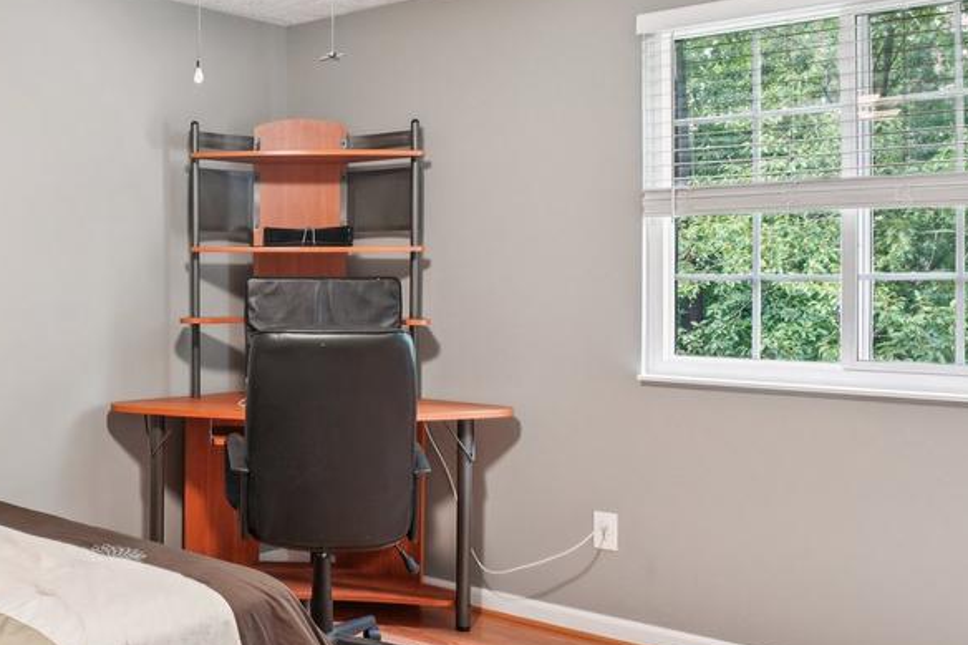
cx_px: 141
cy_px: 322
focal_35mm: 37
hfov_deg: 47.8
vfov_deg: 35.9
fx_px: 995
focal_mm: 10
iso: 100
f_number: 7.1
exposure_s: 1
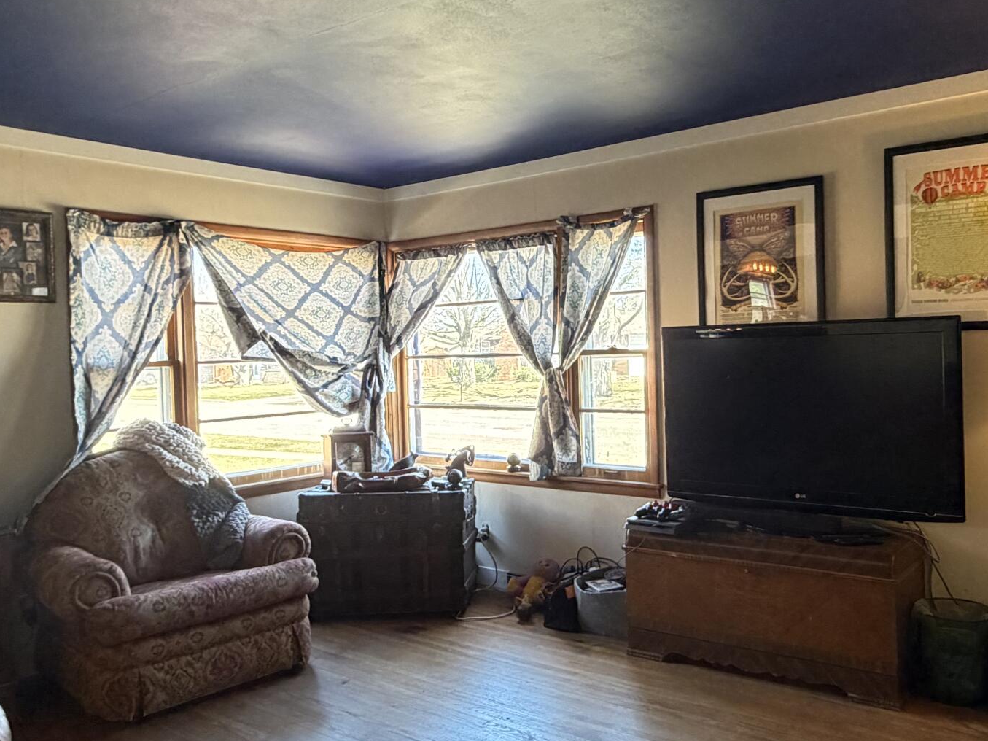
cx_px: 566
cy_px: 368
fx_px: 885
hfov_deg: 58.1
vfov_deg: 45.4
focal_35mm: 31
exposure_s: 1/60
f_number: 2.2
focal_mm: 2.22
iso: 320
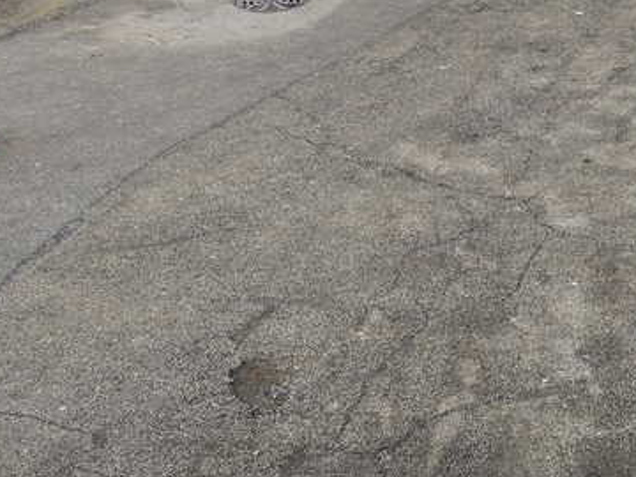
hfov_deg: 21.0
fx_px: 1690
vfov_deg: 15.1
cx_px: 516
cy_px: -191
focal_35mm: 92
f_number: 1.7
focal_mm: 6.3
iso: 12
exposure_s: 1/229
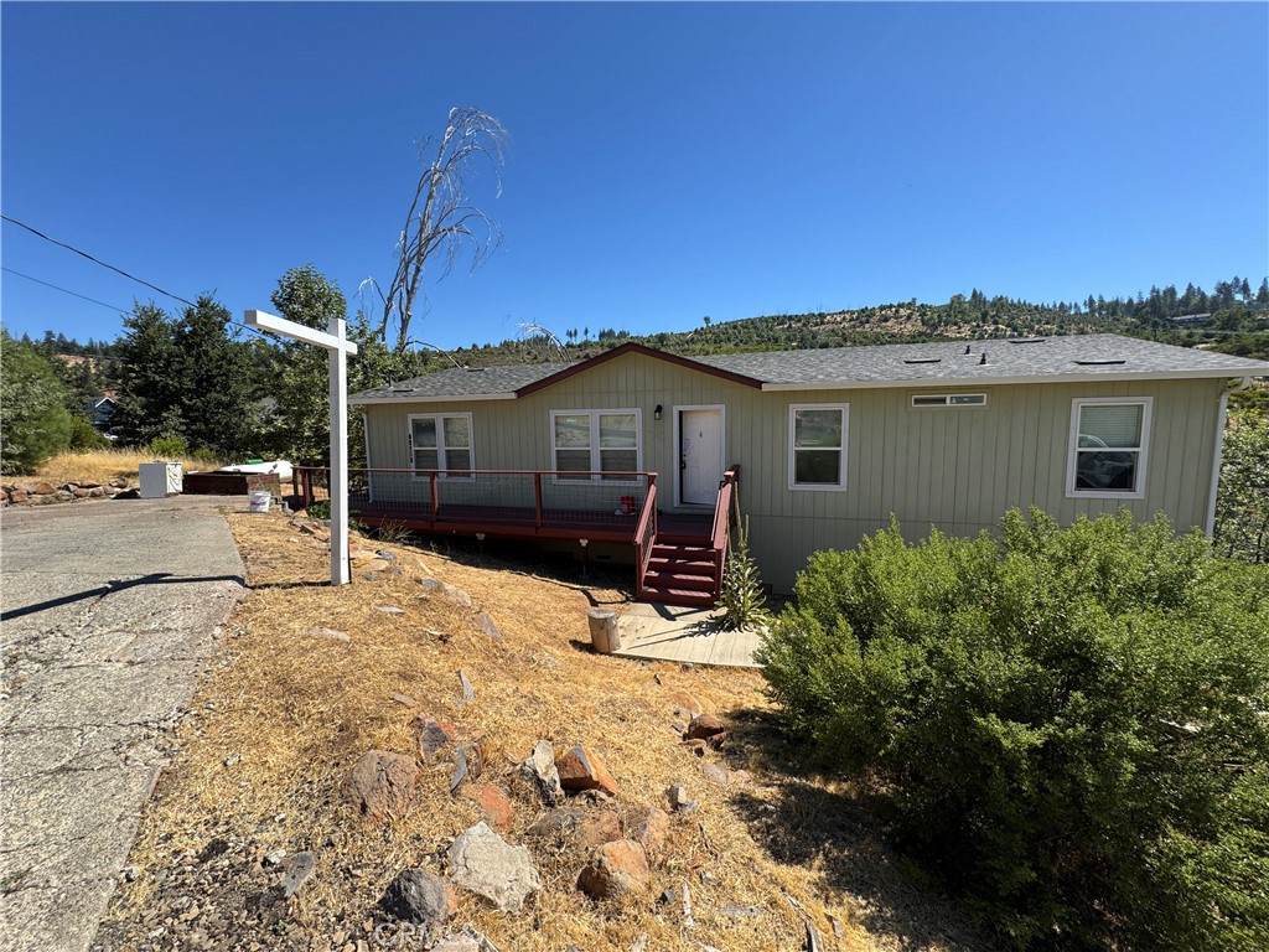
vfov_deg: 85.7
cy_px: 476
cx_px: 634
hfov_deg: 102.1
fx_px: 513
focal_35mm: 14
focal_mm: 2.22
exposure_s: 1/1346
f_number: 2.2
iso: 50
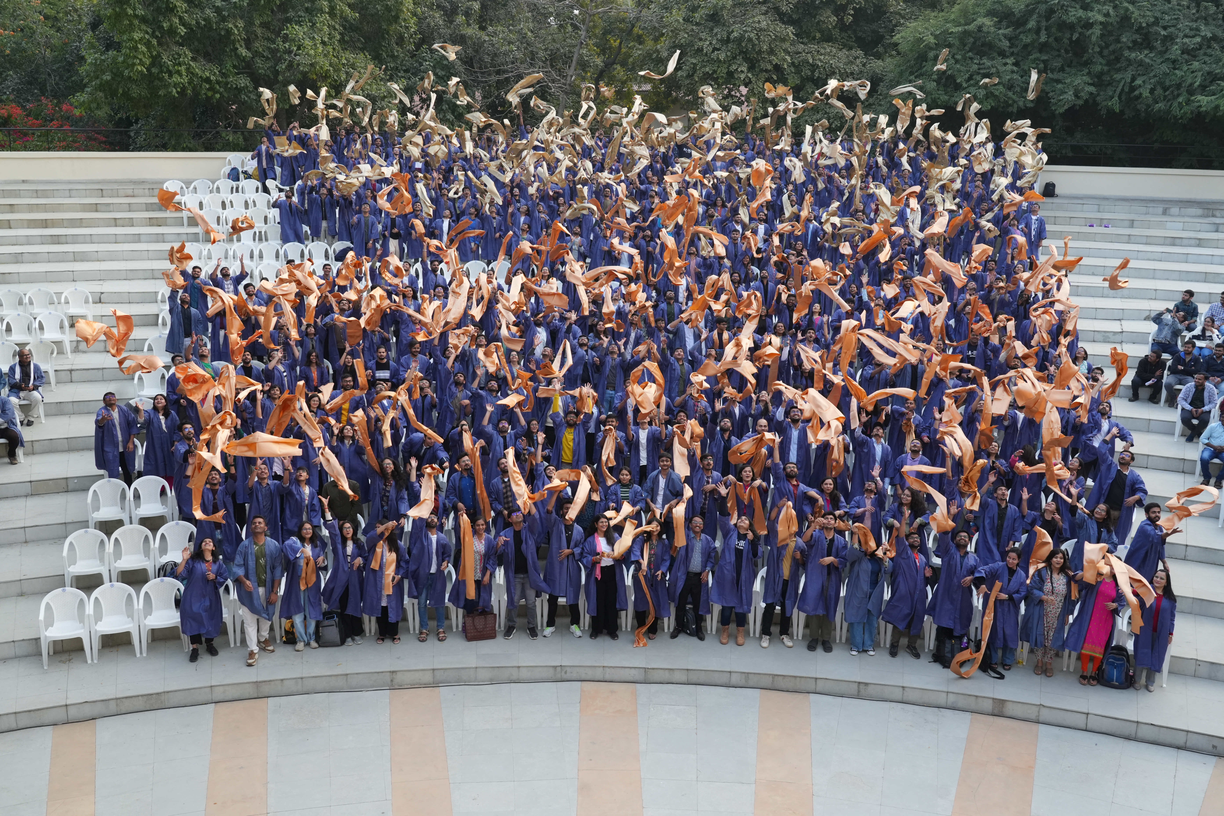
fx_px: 1224
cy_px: 408
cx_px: 612
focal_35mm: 36
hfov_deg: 53.1
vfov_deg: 36.9
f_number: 7.1
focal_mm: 36
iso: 1600
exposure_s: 1/400
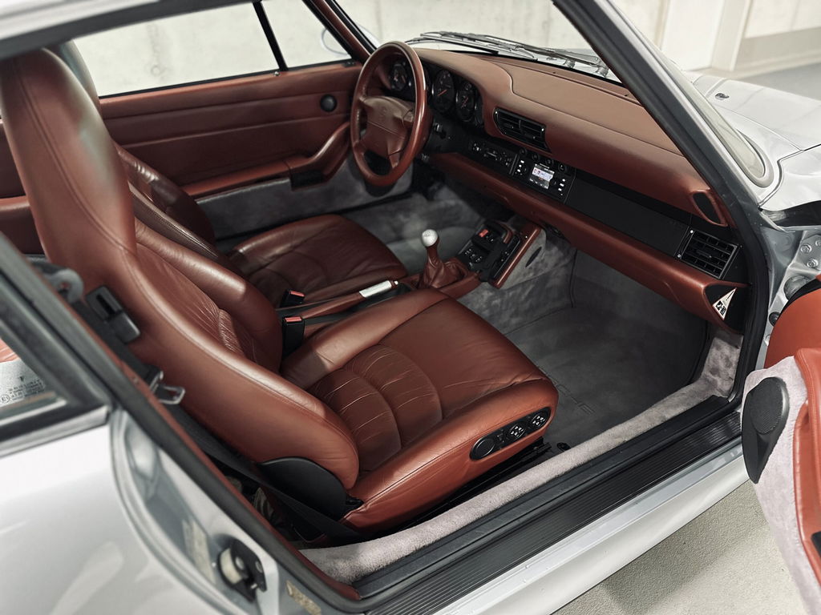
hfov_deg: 71.6
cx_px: 410
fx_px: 569
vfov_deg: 56.8
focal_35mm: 24
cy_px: 308
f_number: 1.78
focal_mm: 6.86
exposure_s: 1/25
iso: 800
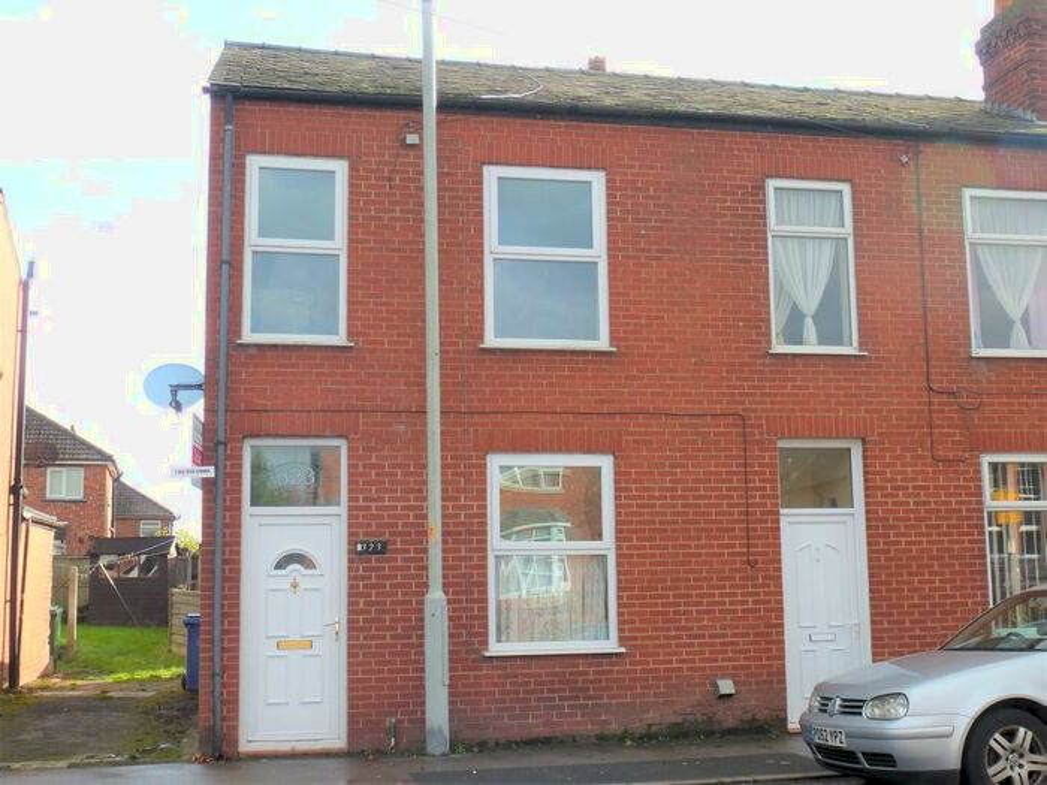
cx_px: 524
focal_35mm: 41
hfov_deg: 45.8
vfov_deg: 35.1
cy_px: 392
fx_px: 1240
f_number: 3.9
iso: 100
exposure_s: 1/250
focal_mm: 7.4
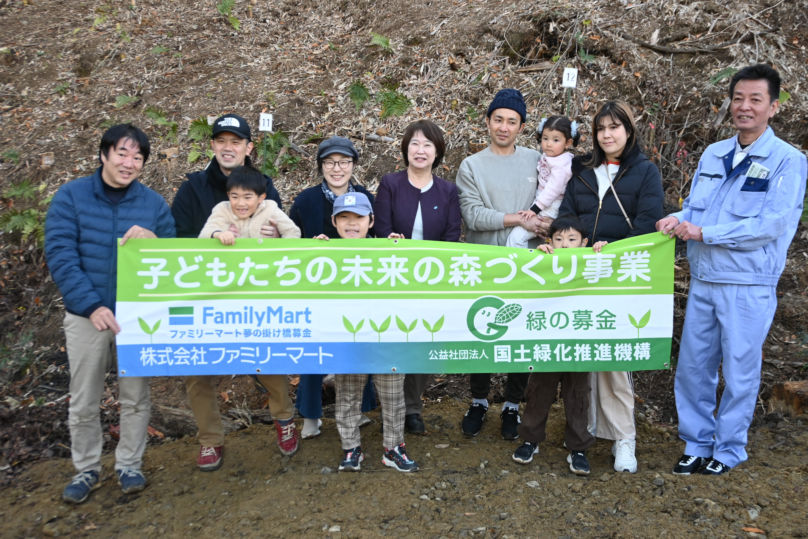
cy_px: 270
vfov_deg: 35.9
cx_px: 403
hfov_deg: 51.9
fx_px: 830
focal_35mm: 37
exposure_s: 1/250
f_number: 4.2
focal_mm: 24
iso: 400
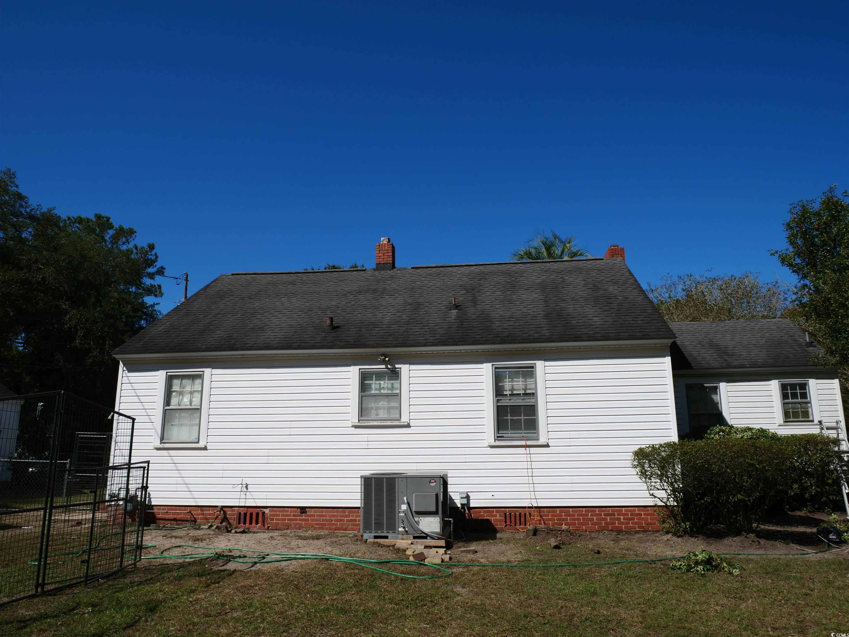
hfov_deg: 71.6
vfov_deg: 56.8
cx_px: 424
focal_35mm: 24
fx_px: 589
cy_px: 318
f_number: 9
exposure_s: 1/640
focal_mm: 12
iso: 200
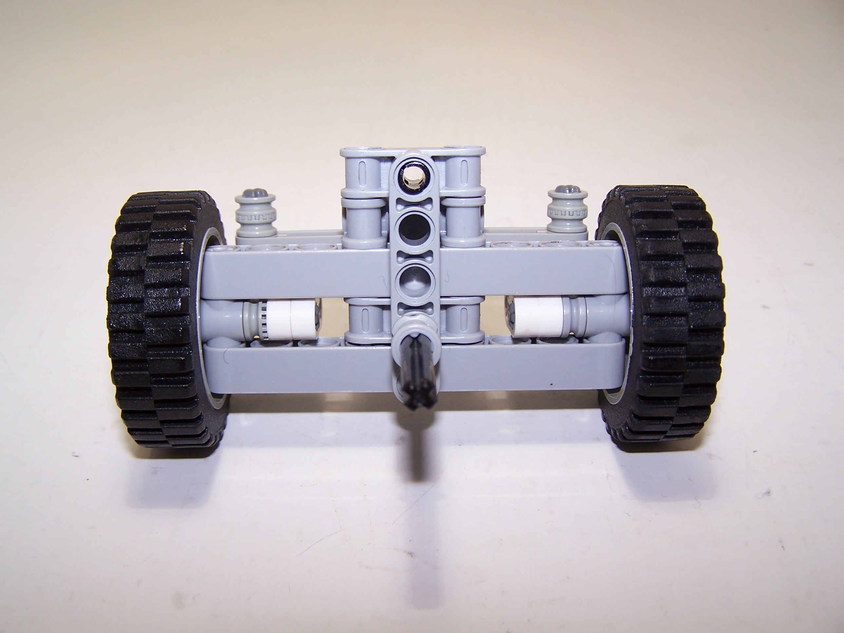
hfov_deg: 49.0
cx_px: 422
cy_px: 316
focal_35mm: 38
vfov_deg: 37.7
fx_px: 927
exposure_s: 1/60
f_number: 2.8
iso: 80
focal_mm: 6.3
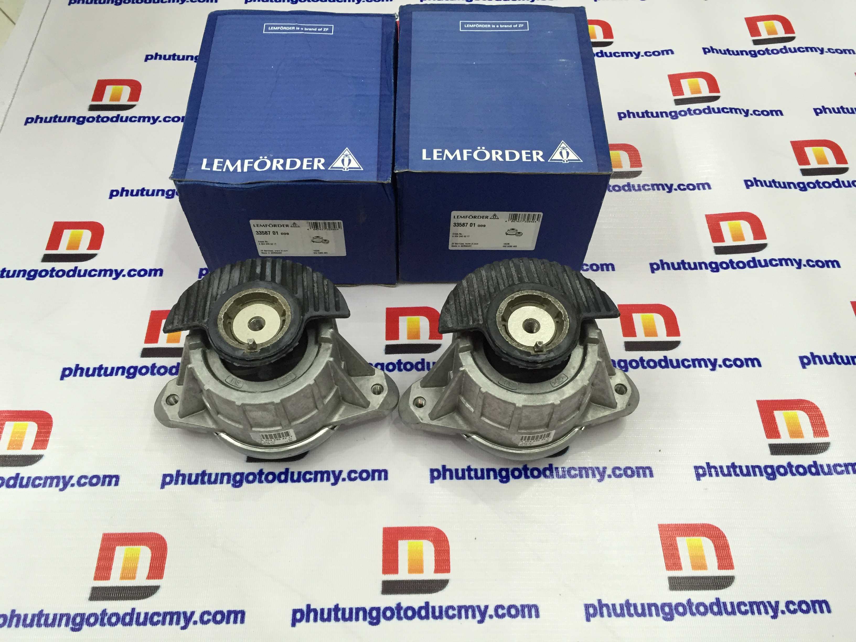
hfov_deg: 61.7
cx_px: 428
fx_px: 717
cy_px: 321
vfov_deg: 48.2
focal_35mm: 29
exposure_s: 1/30
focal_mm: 4.15
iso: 100
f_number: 2.2
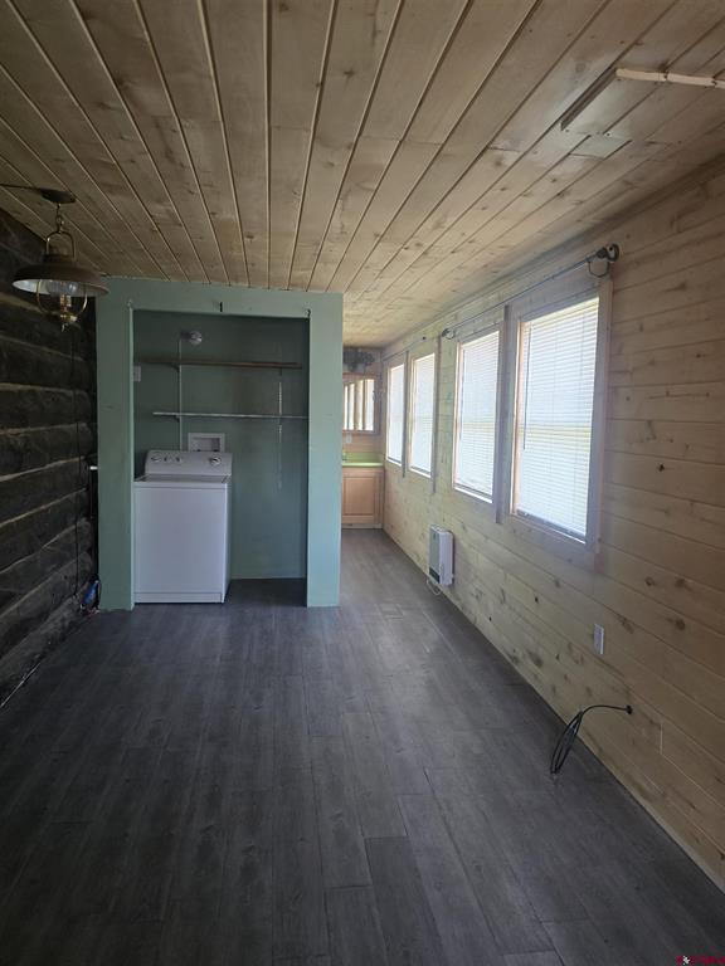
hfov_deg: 58.9
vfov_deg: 73.9
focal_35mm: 23
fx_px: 642
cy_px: 483
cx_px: 362
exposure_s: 1/120
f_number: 1.7
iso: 640
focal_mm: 6.3
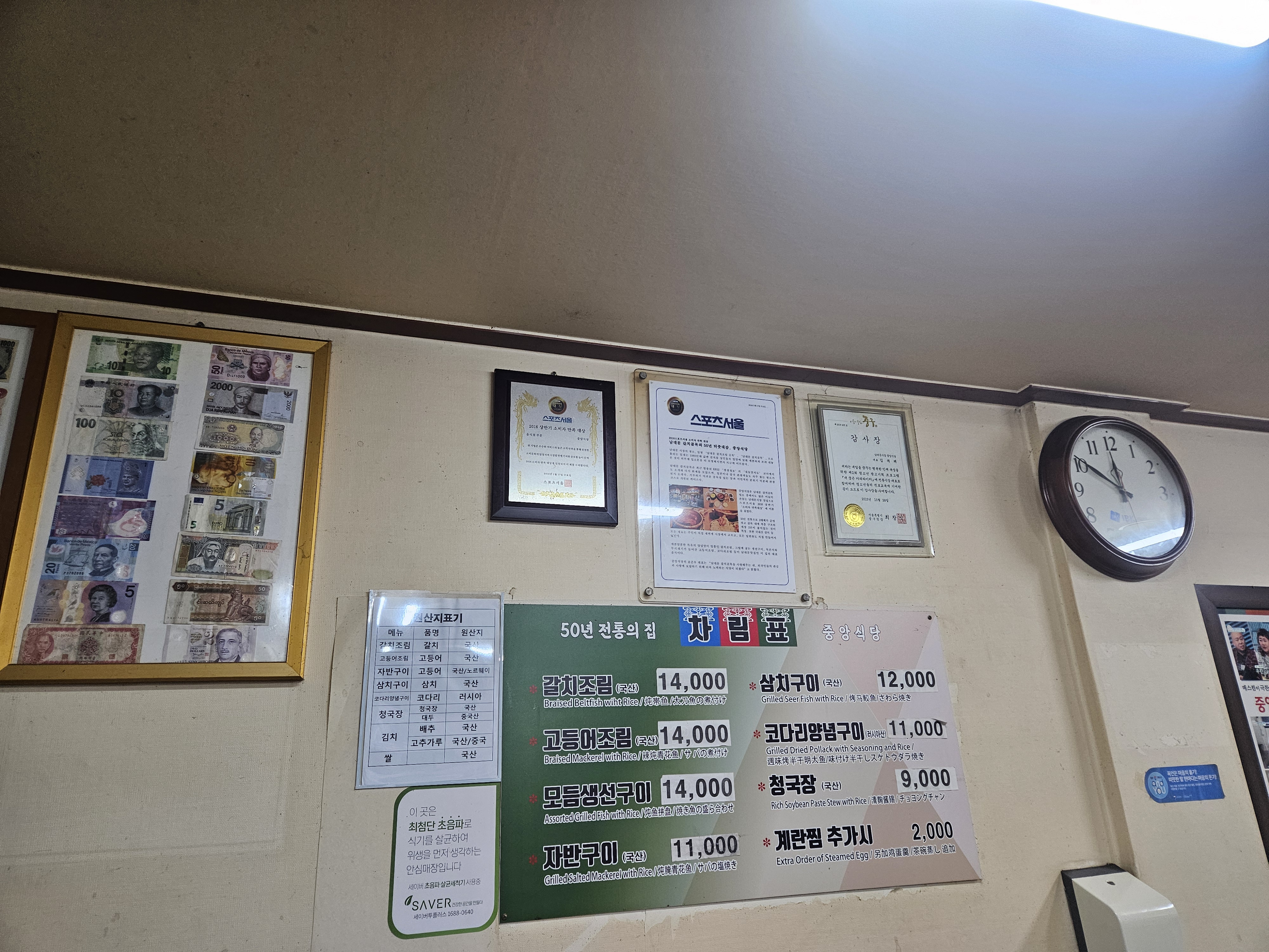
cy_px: 476
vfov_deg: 58.9
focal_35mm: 23
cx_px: 634
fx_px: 843
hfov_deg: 73.9
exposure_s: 1/120
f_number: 1.8
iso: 200
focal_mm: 5.4
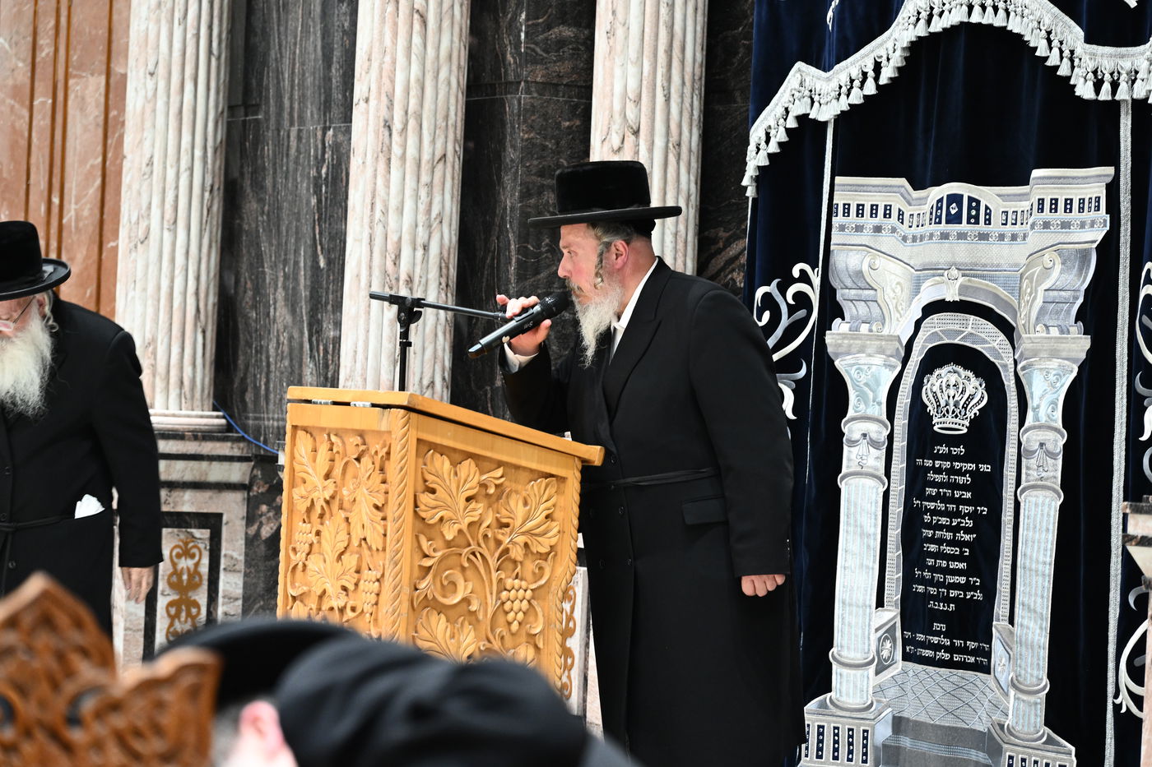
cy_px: 384
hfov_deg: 18.6
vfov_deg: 12.4
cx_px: 576
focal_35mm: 110
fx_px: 3519
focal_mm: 110
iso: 3200
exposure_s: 1/100
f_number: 4.5
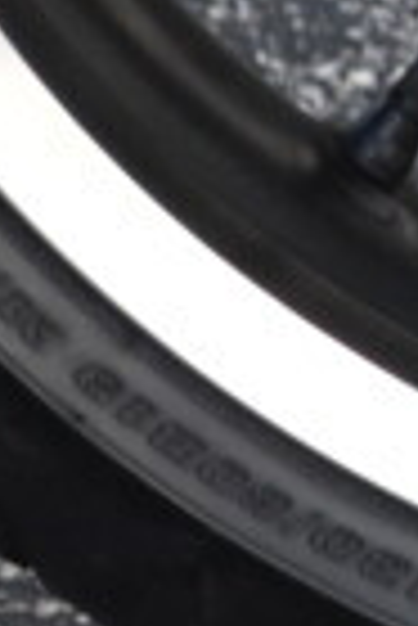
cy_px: -923
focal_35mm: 570
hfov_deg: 2.4
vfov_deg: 3.6
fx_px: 9902
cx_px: 1160
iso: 160
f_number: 5.6
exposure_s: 1/125
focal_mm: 44
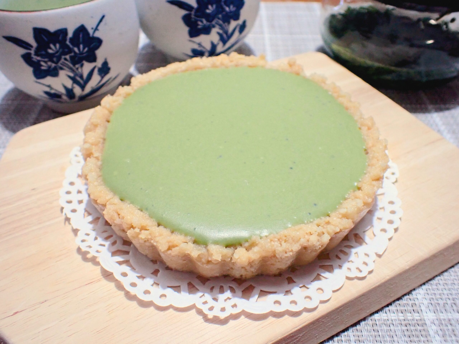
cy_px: 172
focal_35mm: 30
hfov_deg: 60.0
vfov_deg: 46.8
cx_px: 230
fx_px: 398
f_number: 2.3
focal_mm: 5.4
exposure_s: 1/80
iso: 800
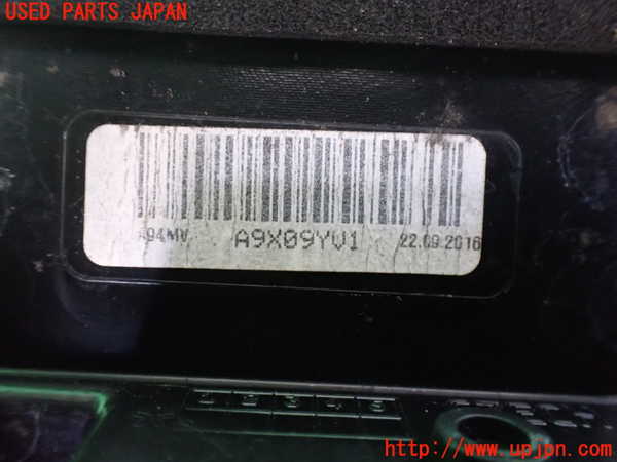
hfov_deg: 60.0
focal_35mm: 30
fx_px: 535
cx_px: 308
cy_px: 231
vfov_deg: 46.8
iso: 1250
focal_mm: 5.4
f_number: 2.3
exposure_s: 1/30
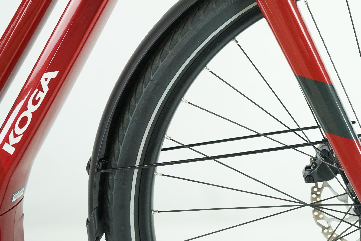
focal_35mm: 50
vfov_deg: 26.4
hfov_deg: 37.6
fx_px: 501
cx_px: 309
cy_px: 39
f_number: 5.6
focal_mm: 28
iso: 2500
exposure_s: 1/200
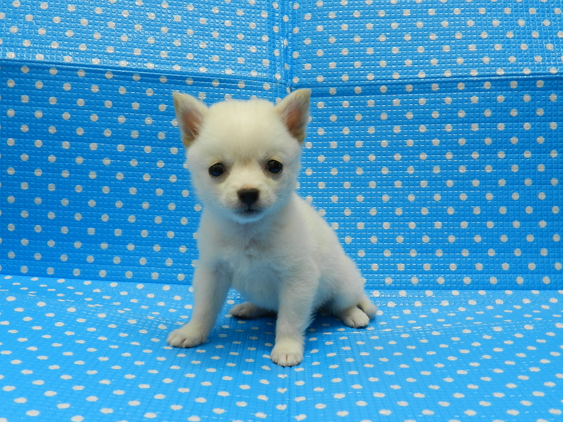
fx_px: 618
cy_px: 211
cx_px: 282
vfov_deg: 37.7
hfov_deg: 49.0
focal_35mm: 38
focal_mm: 6.7
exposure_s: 1/30
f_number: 4
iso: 360
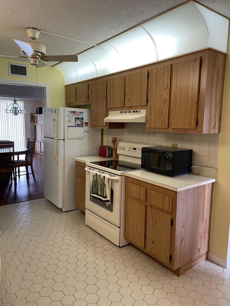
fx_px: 230
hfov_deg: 53.1
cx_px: 115
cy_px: 153
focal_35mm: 26
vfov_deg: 67.3
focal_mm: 4.2
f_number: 1.6
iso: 80
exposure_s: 1/60
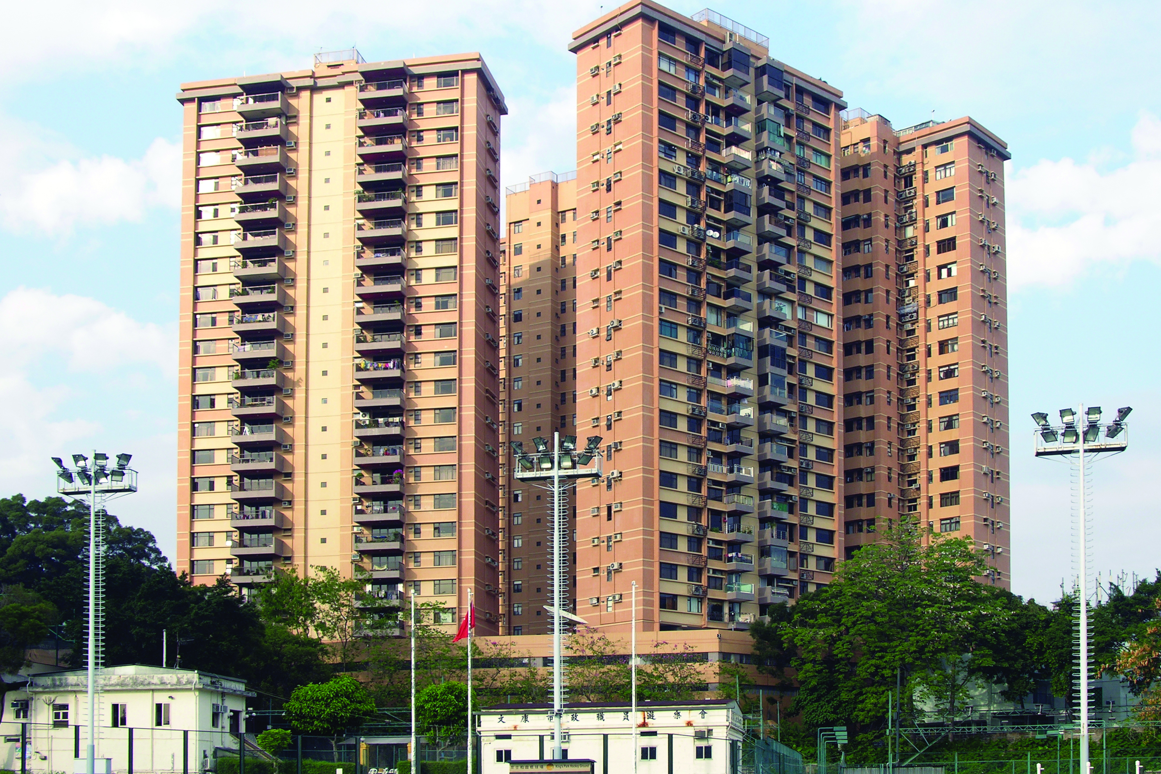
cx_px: 631
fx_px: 1548
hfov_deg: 41.1
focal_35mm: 48
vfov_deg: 28.1
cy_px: 340
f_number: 7.3
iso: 50
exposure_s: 1/60
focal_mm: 10.7
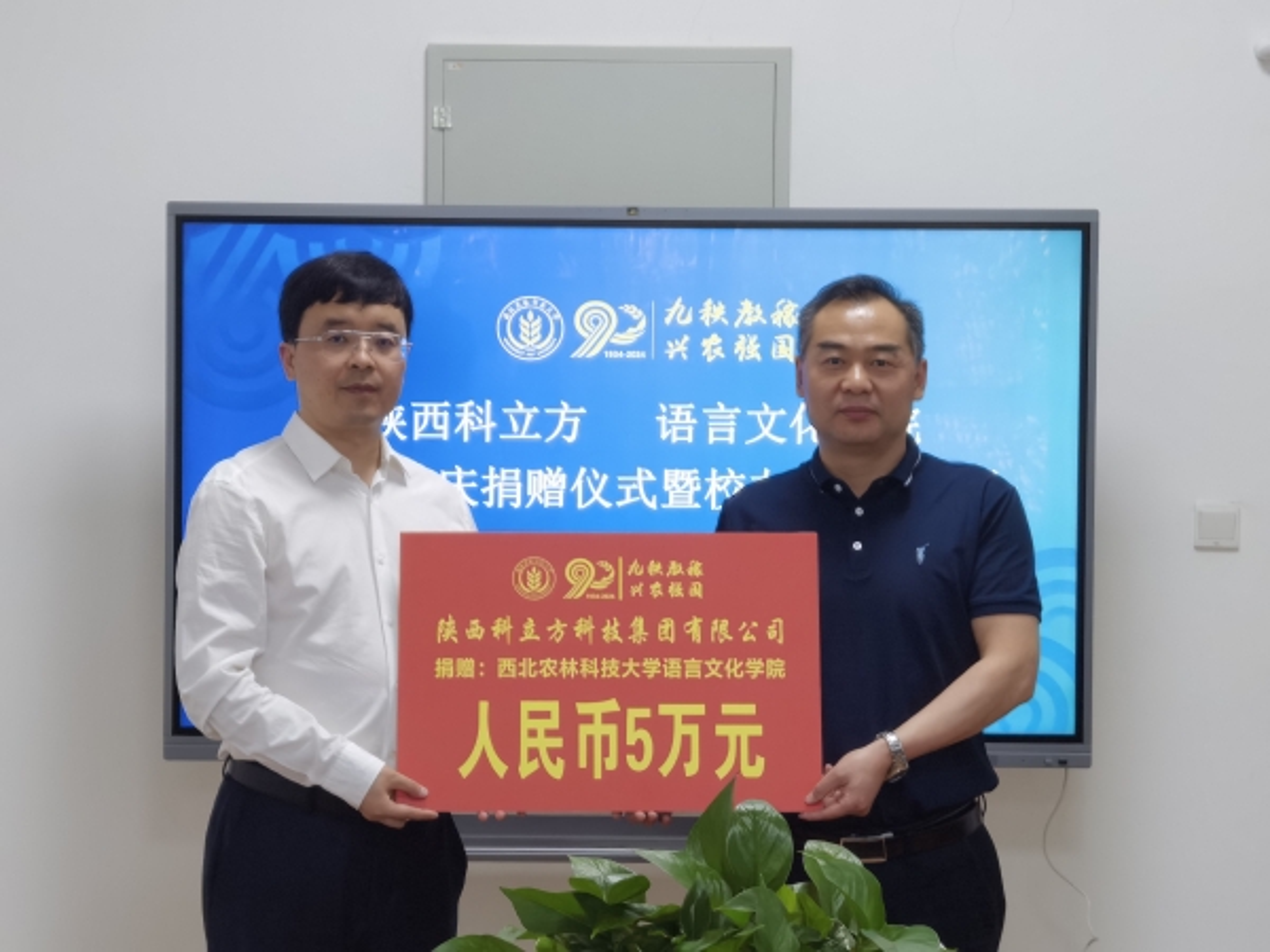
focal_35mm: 88
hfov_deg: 22.3
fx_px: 3229
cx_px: 635
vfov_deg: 16.8
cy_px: 476
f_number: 1.9
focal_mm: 6.67
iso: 160
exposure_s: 1/100
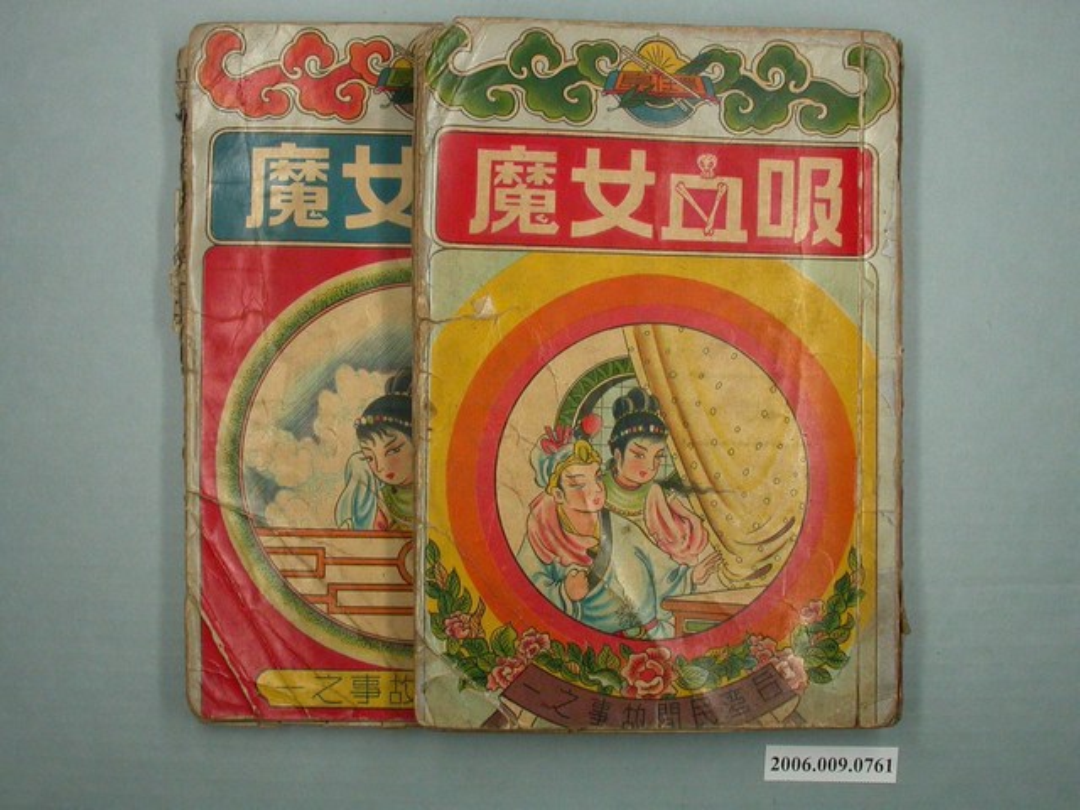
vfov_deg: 33.6
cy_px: 405
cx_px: 540
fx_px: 1342
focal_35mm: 43
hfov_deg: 43.9
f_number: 6.2
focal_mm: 8.9
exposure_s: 1/30
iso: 200
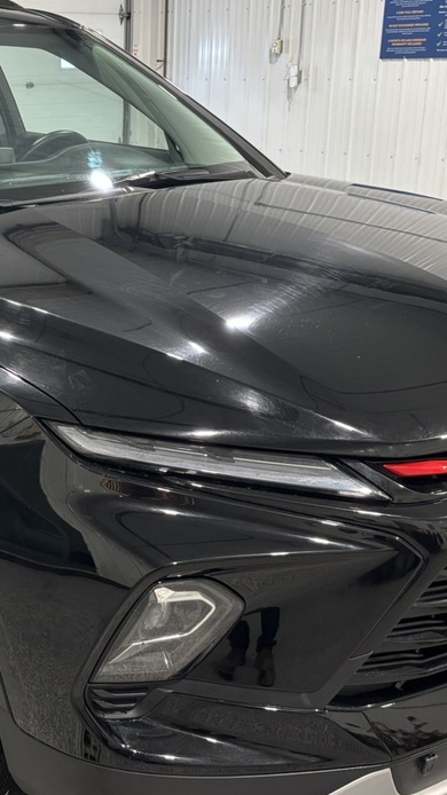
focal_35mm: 49
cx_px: 55
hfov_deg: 23.8
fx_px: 1033
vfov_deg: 42.1
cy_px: 428
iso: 160
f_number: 1.6
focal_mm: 5.96
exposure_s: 1/60
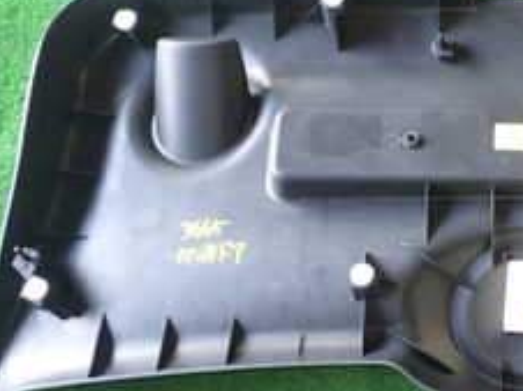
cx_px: 542
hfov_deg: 22.1
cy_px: 192
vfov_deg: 17.3
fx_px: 1283
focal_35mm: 85
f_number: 2.4
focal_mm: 5.79
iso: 200
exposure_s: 1/30
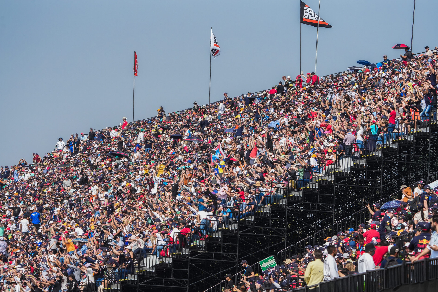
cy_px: 146
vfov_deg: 6.9
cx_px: 219
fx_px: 2433
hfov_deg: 10.3
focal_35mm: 200
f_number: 9
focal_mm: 200
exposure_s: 1/6400
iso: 2500
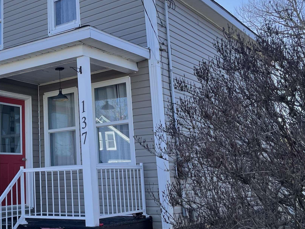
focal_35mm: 49
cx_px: 52
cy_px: 101
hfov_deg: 37.2
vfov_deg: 29.7
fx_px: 432
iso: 32
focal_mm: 4.2
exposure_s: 1/1916
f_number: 1.6
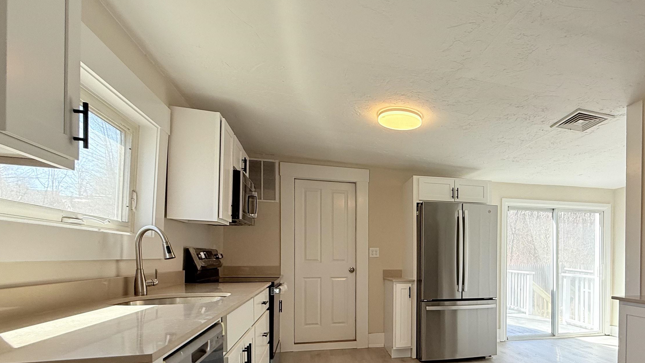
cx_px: 426
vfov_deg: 51.7
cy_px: 264
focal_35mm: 21
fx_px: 359
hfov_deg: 81.2
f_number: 2.2
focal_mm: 2.22
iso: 64
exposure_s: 1/188
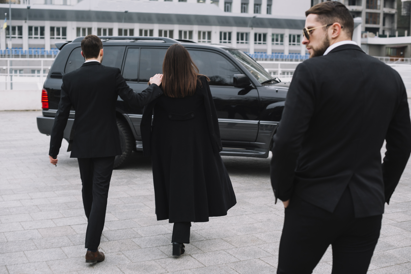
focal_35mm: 50
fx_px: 571
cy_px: 137
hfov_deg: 39.6
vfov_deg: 27.0
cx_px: 206
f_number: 3.5
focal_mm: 50
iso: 500
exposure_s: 1/160
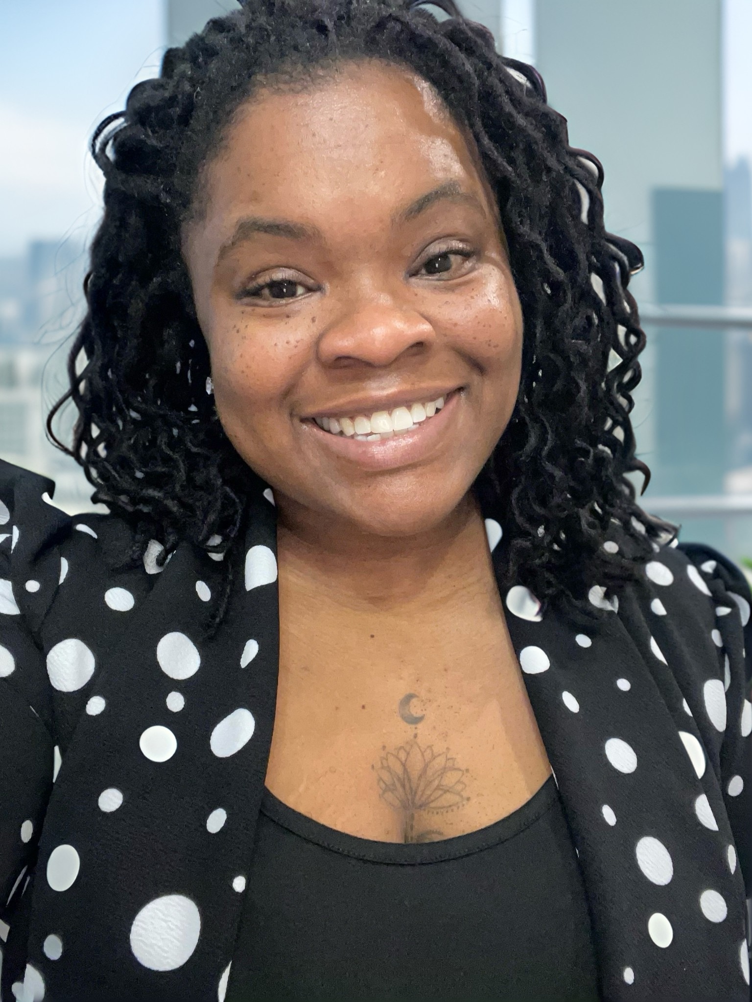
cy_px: 501
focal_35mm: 30
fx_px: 869
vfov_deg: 60.0
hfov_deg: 46.8
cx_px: 376
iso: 400
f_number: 2.2
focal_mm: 2.71
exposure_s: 1/30
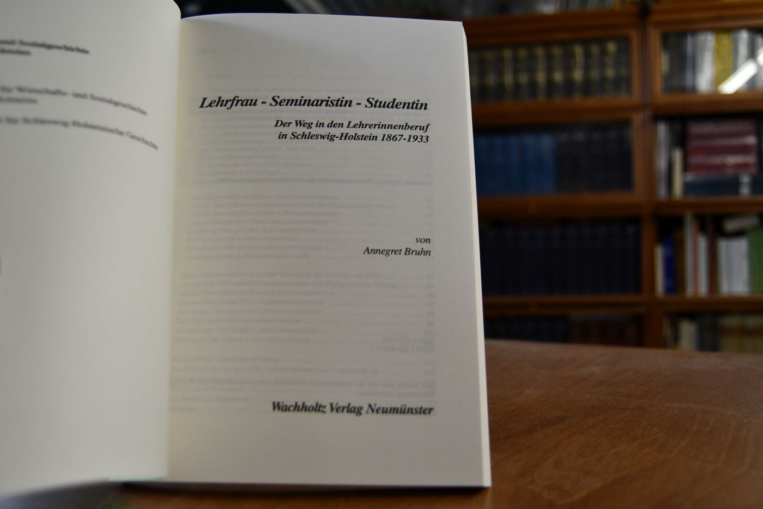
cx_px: 382
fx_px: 720
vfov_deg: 38.9
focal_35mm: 34
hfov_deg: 55.8
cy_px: 254
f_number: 3.8
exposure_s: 1/200
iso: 800
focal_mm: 23
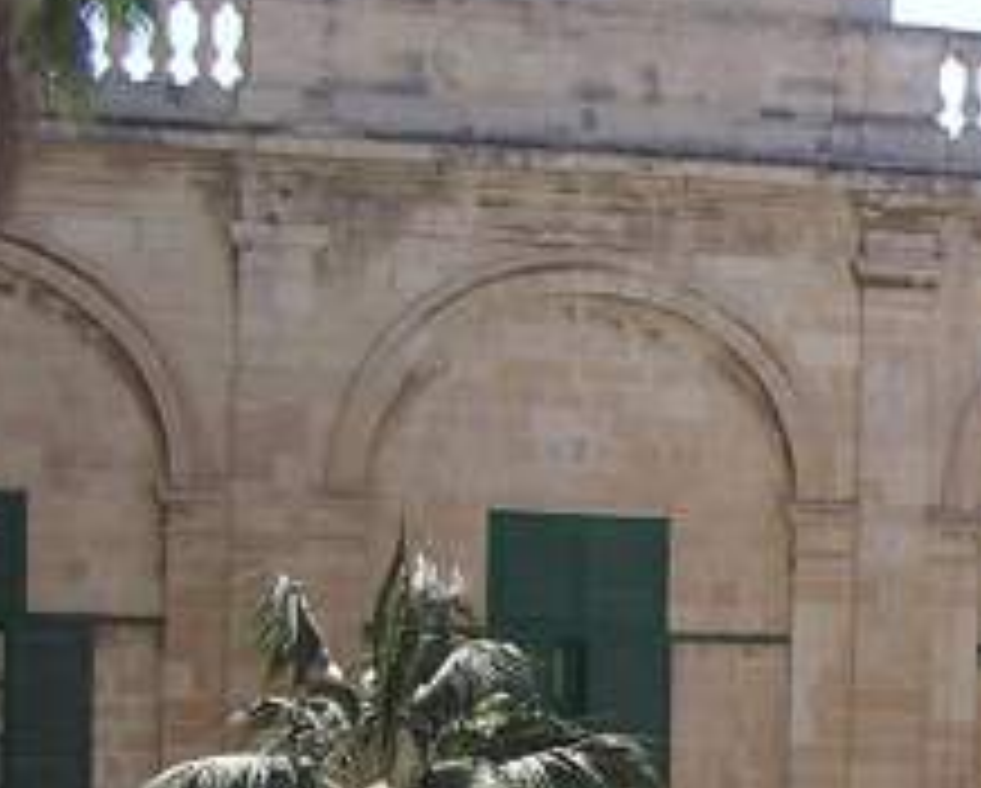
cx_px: 1336
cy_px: 919
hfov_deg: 13.5
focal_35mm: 136
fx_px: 3954
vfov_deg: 11.2
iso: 100
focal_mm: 5.8
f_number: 2.8
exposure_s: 1/512
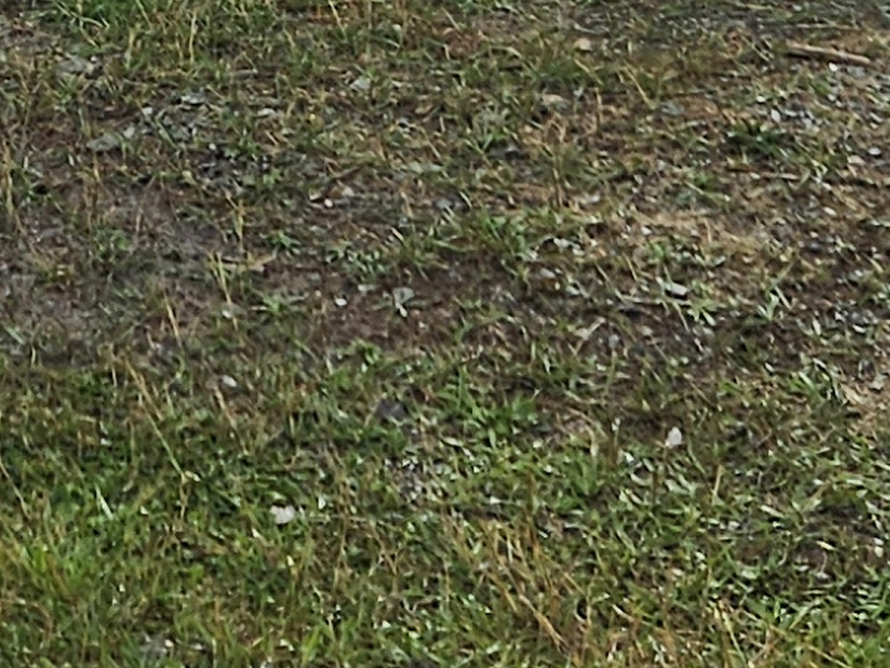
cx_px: -198
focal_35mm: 153
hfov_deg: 12.6
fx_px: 3935
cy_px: -1173
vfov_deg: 8.5
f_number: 1.8
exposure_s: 1/2016
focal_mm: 5.4
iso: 25
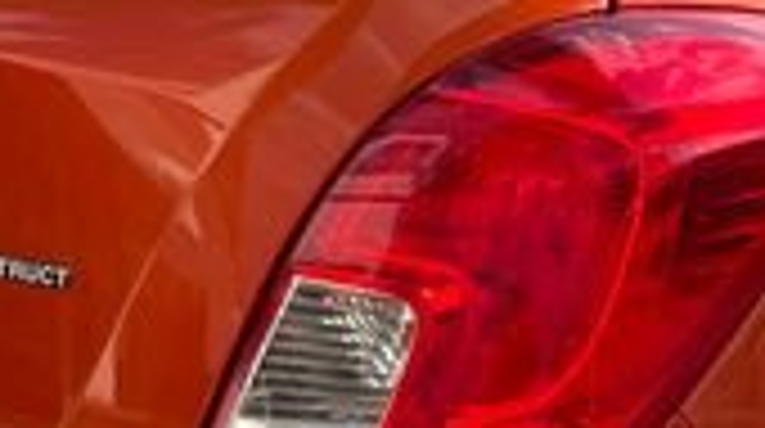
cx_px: 698
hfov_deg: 12.5
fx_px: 3463
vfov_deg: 7.0
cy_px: 469
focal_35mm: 171
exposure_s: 1/1992
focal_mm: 5.1
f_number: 1.6
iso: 50
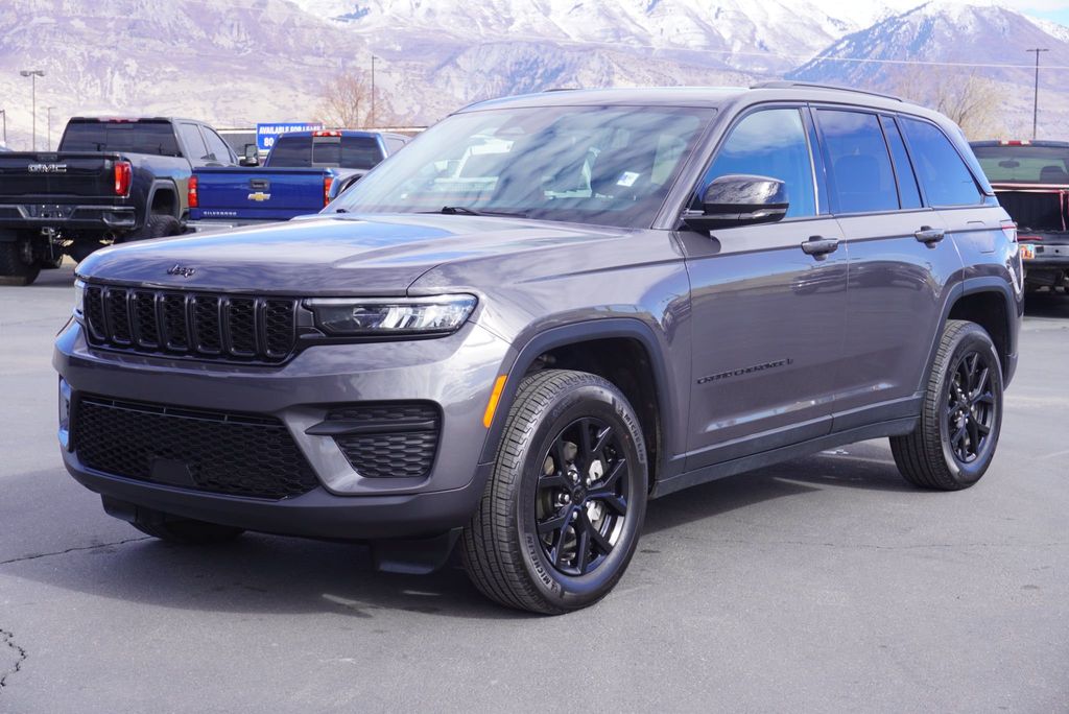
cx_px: 534
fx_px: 1649
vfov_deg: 24.4
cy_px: 357
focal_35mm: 56
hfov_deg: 35.9
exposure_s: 1/100
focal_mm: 37
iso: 100
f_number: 8
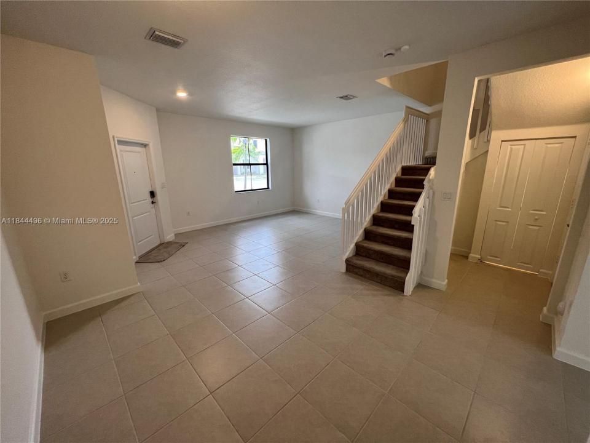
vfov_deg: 89.9
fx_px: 222
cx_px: 295
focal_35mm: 13
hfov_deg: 106.2
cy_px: 222
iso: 125
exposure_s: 1/120
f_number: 1.8
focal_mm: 1.57
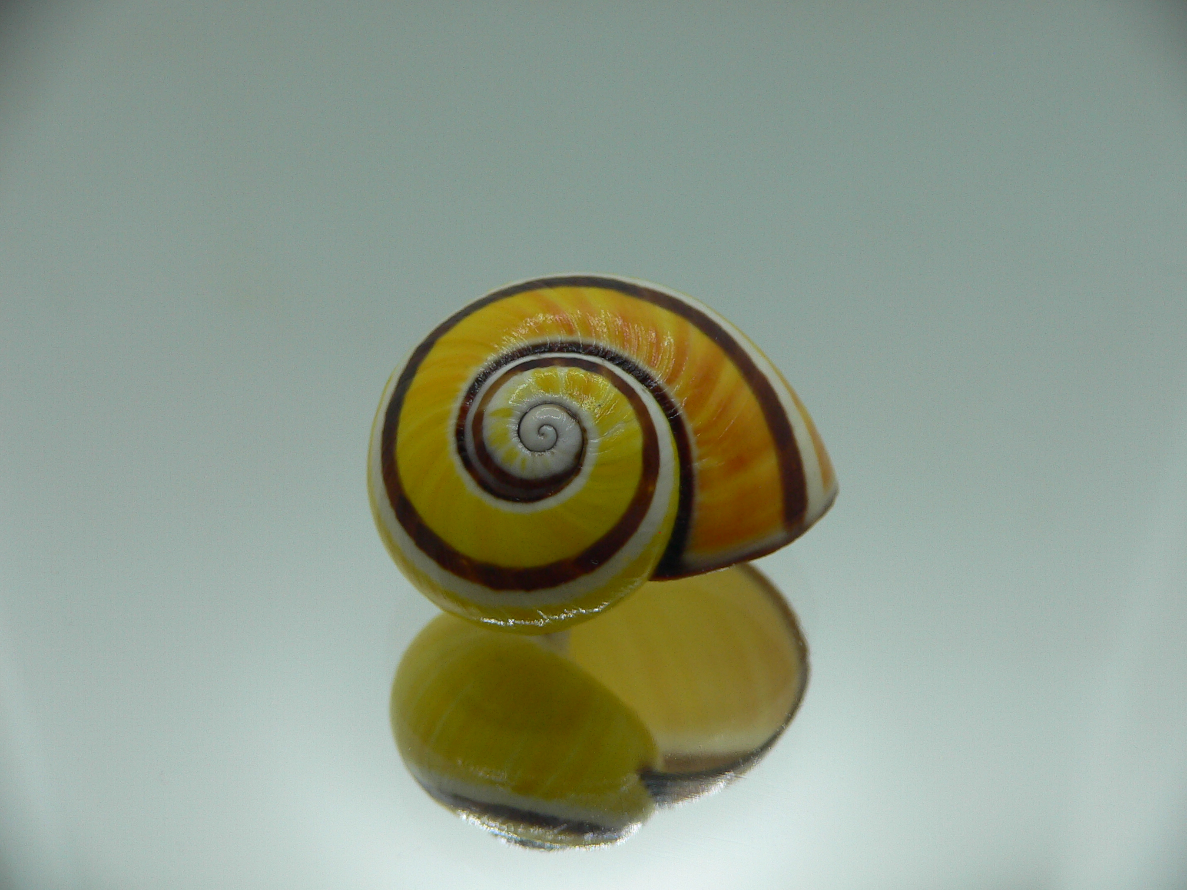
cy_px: 445
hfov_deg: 52.6
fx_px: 1200
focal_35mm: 35
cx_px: 594
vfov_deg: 40.7
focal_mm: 4.6
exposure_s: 1/100
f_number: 2.8
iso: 80
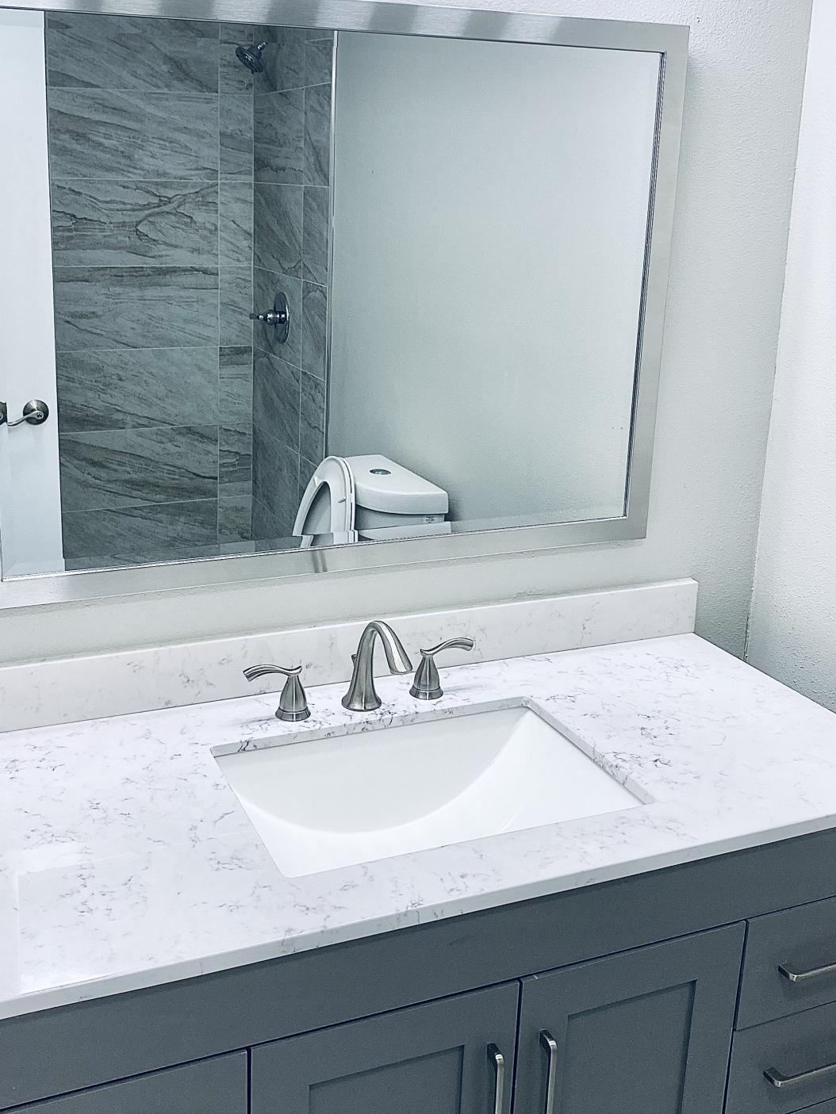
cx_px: 392
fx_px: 1191
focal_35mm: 37
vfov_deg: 50.1
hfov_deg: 38.7
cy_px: 510
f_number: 1.8
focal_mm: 4.25
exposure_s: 1/120
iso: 50
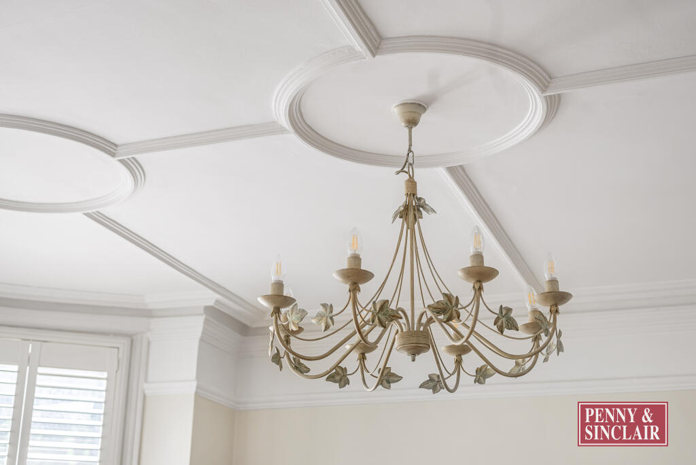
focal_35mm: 50
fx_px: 967
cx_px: 348
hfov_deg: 39.6
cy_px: 232
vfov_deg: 27.0
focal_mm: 50
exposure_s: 1/250
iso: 500
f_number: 4.5
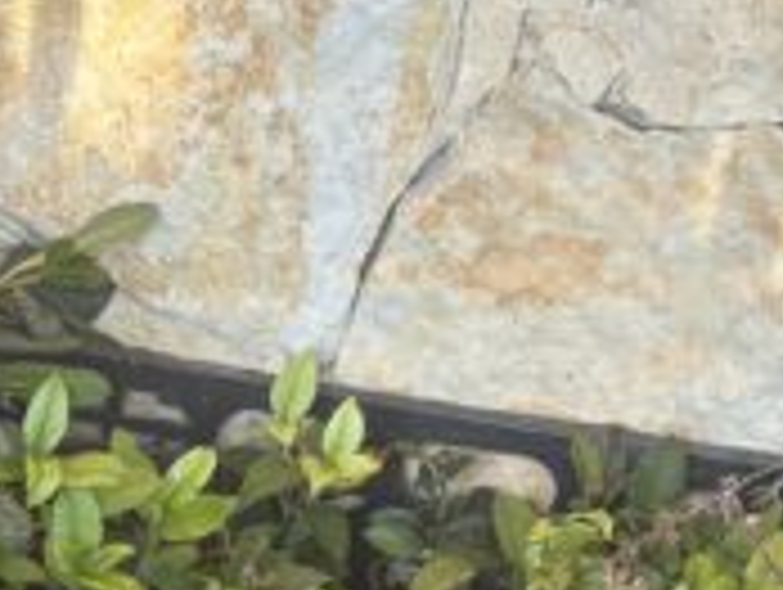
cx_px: -621
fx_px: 3466
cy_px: 973
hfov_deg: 11.9
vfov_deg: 9.4
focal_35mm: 153
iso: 64
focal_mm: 5.96
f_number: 1.6
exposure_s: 1/137
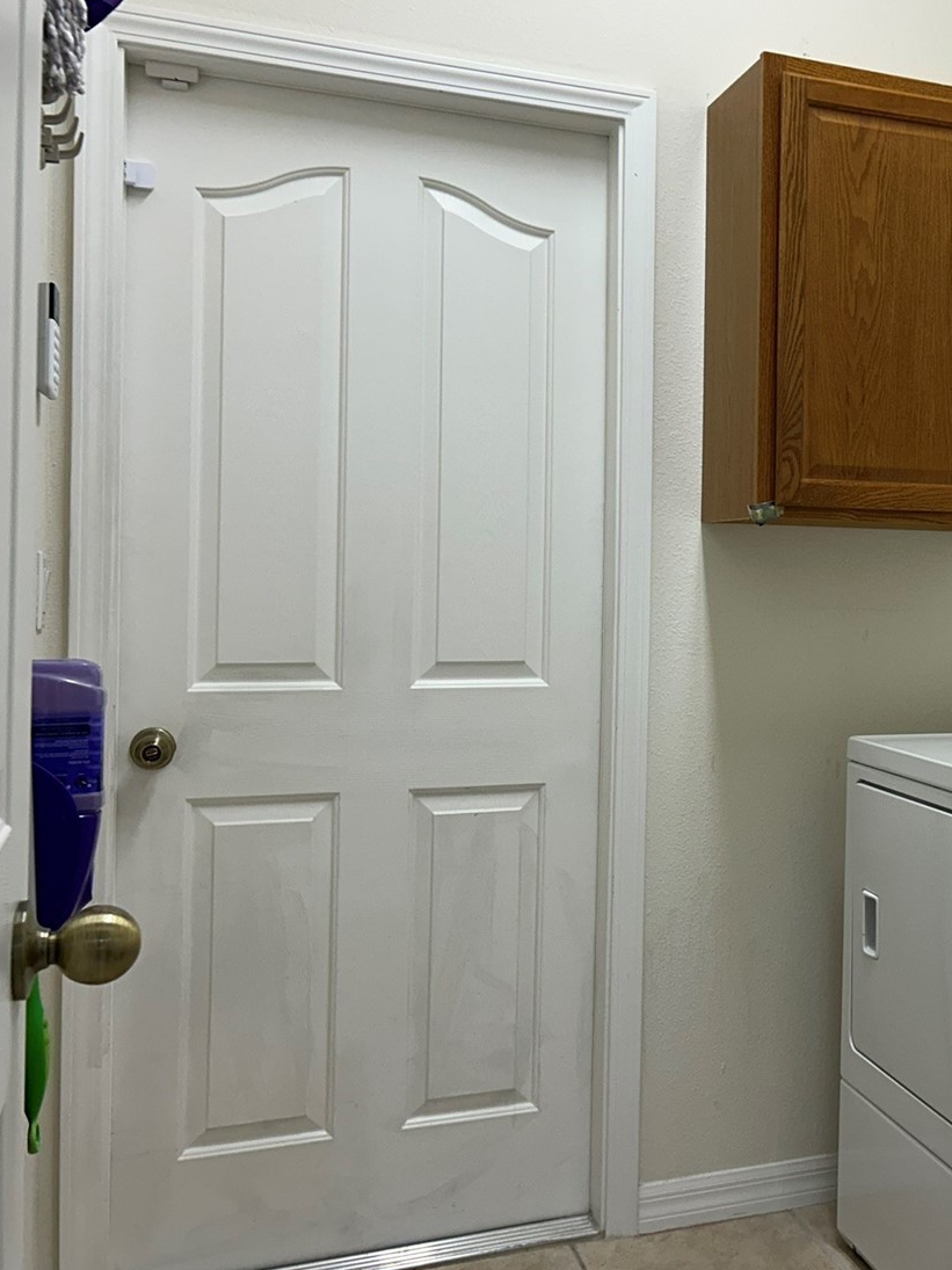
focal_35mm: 38
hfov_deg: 35.8
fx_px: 1394
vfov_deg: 48.9
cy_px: 576
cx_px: 833
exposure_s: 1/120
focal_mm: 5.7
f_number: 1.5
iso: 64
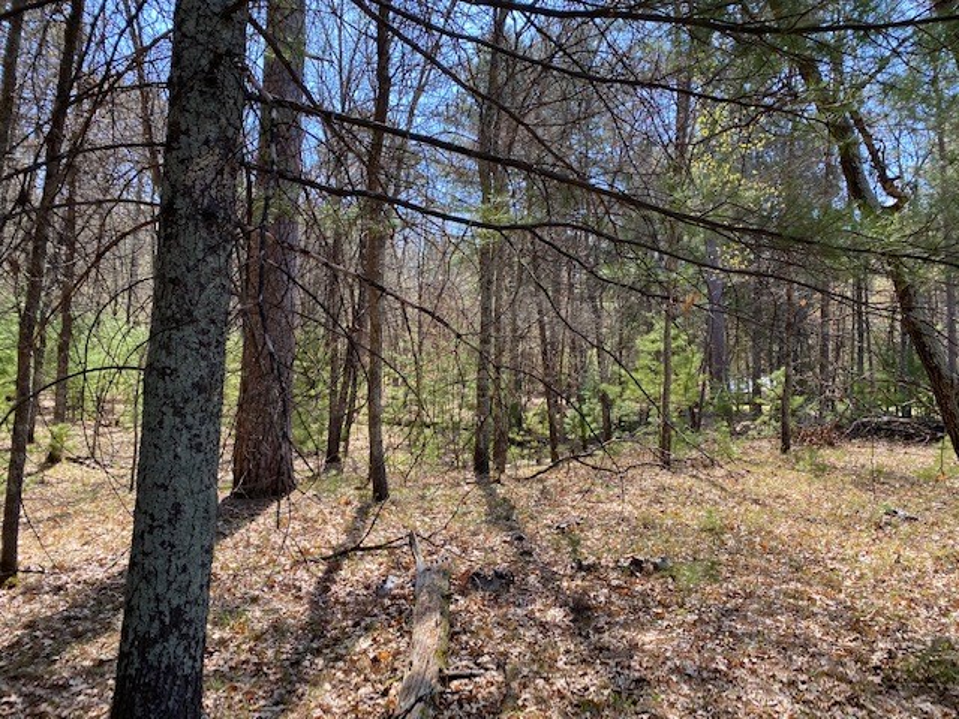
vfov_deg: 53.1
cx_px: 480
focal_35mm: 26
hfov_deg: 67.3
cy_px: 360
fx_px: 720
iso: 32
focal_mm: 4.25
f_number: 1.8
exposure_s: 1/275
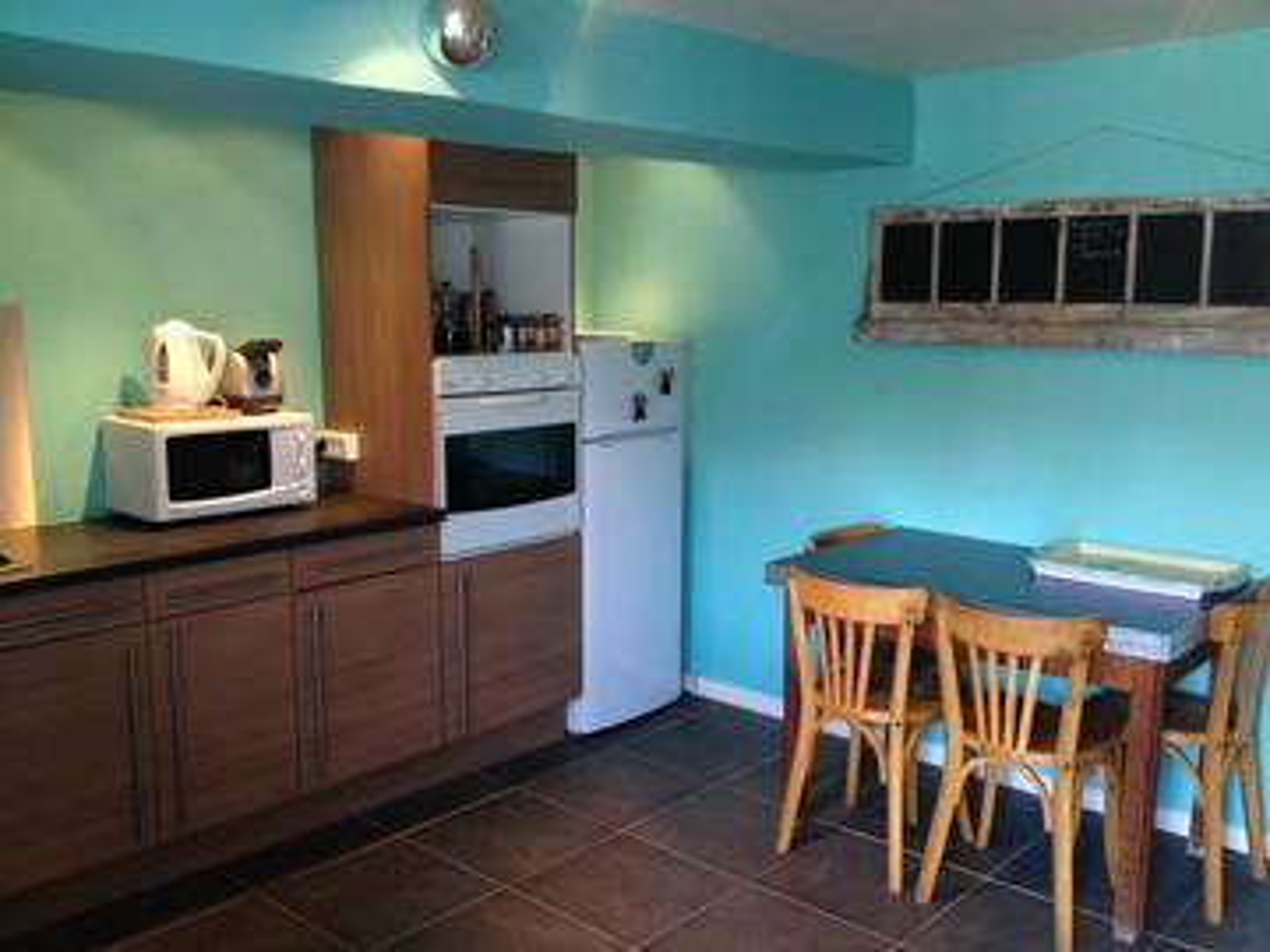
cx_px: 635
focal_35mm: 35
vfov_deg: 40.7
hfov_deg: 52.6
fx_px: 1284
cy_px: 476
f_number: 2.4
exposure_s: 1/20
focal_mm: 4.28
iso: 125
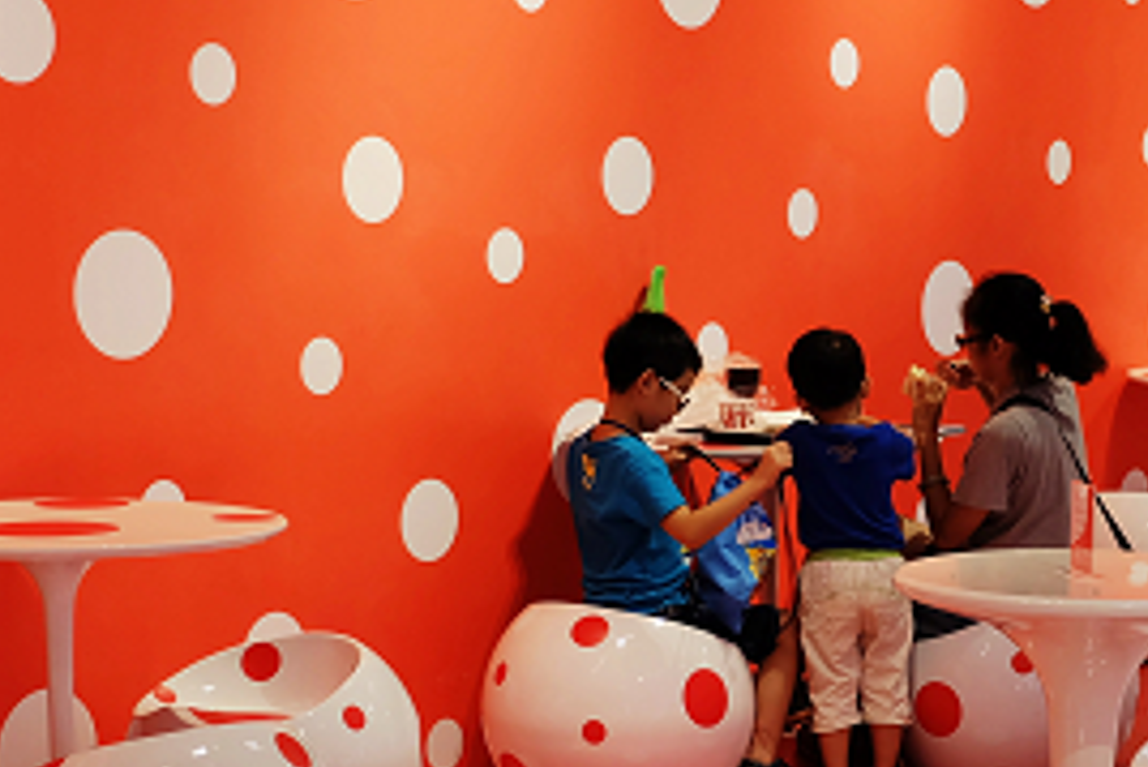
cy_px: 677
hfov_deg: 20.7
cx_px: 750
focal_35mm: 98
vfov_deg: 13.9
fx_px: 3127
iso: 500
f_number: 4.2
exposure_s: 1/30
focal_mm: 23.2
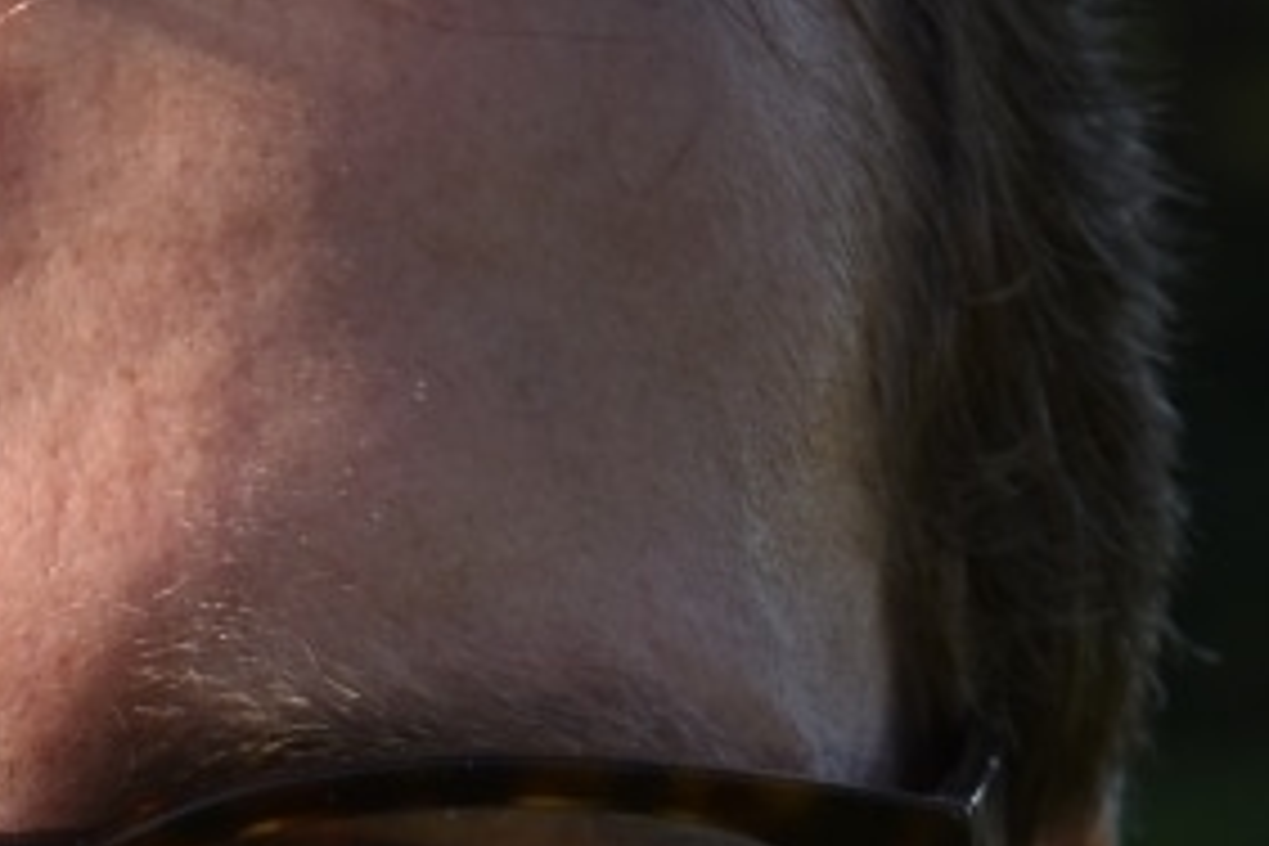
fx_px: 13112
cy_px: 1346
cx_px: -410
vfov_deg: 3.7
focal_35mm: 372
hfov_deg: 5.5
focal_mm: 70
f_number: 7.1
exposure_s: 1/400
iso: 200
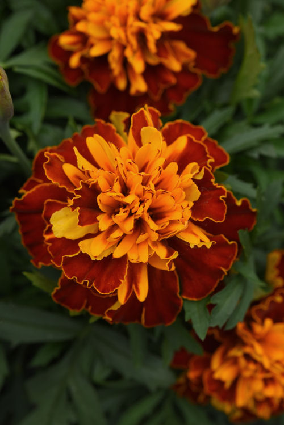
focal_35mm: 105
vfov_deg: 19.4
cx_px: 142
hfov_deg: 13.1
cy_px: 212
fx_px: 1241
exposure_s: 1/125
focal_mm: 105
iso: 200
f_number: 11
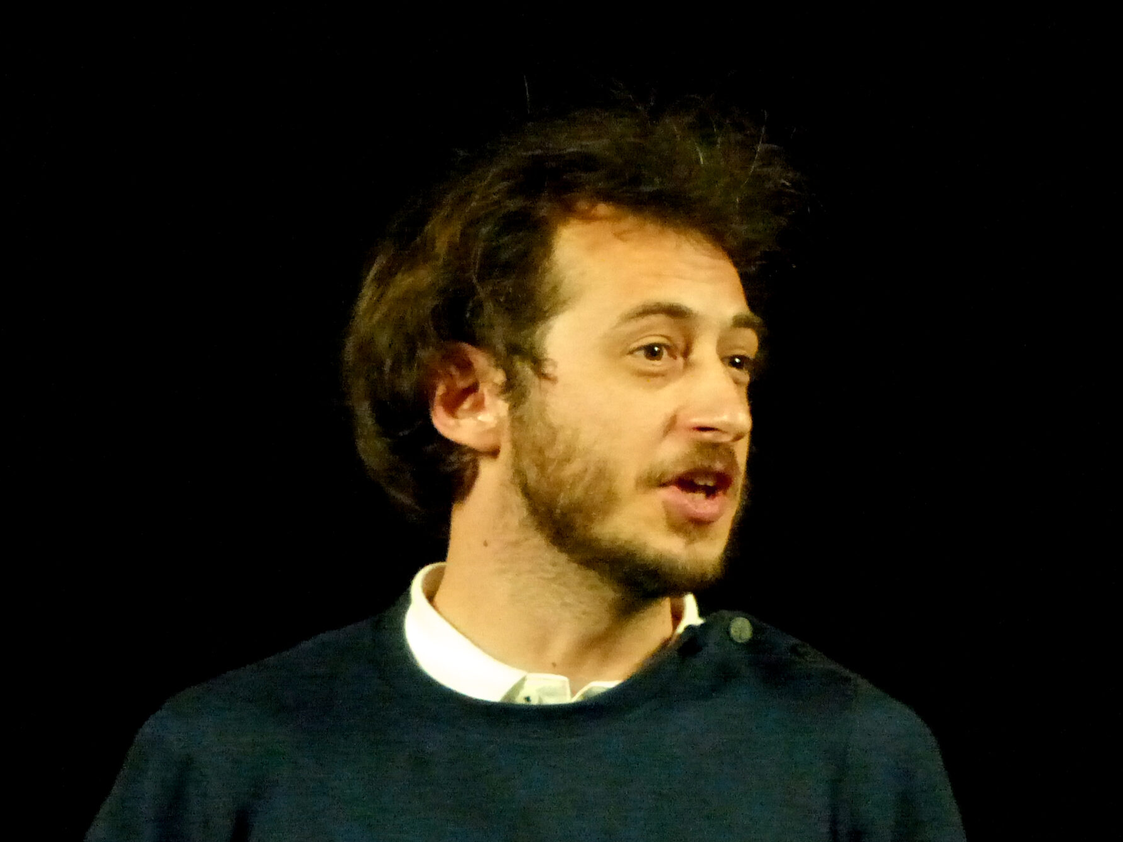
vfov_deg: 3.1
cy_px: 486
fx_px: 15377
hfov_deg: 4.2
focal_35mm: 474
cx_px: 573
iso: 3200
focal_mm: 59.5
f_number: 2.8
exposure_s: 1/40
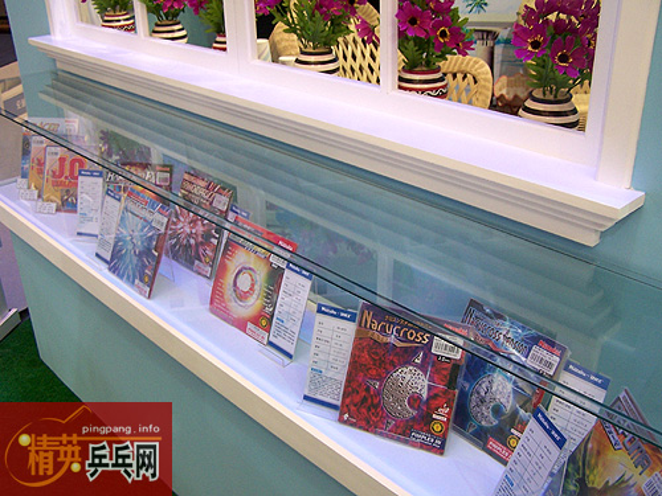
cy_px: 248
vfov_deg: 37.7
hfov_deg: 49.0
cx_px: 331
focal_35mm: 38
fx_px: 727
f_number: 2.8
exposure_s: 1/30
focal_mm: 6.3
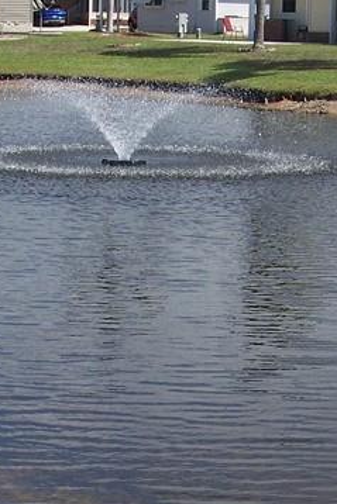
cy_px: 291
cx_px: 216
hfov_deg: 12.8
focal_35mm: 107
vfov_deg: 19.1
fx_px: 1501
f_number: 4
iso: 64
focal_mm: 5.85
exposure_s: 1/500
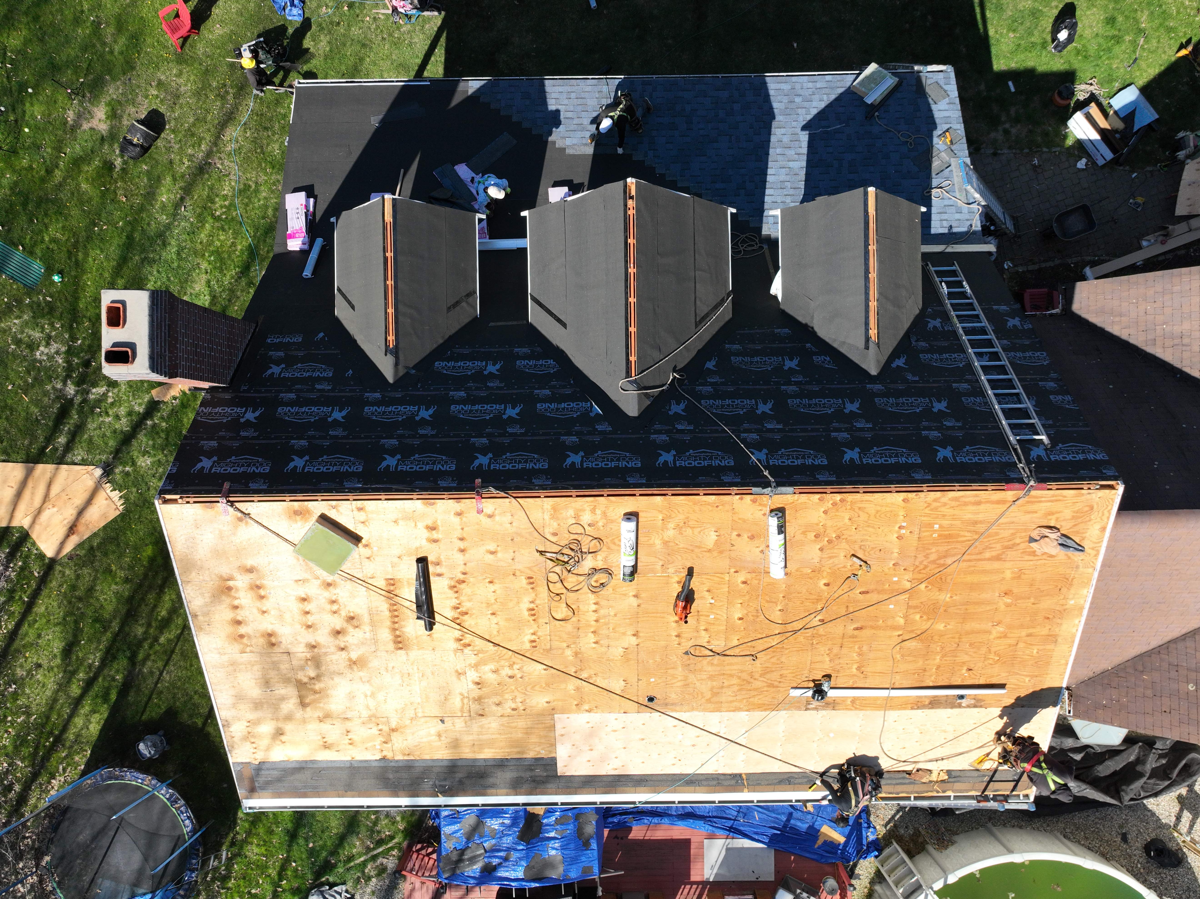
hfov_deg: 71.6
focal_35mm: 24
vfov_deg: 56.8
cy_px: 450
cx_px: 600
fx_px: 832
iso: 100
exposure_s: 1/2000
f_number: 3.2
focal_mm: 12.29
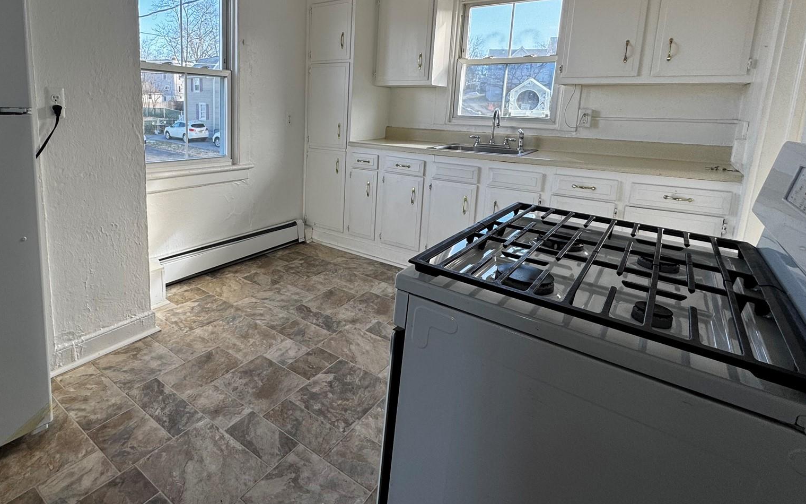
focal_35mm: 20
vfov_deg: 58.6
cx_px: 304
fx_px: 439
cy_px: 178
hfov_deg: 83.5
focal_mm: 2.22
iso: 40
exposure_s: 1/118
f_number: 2.2
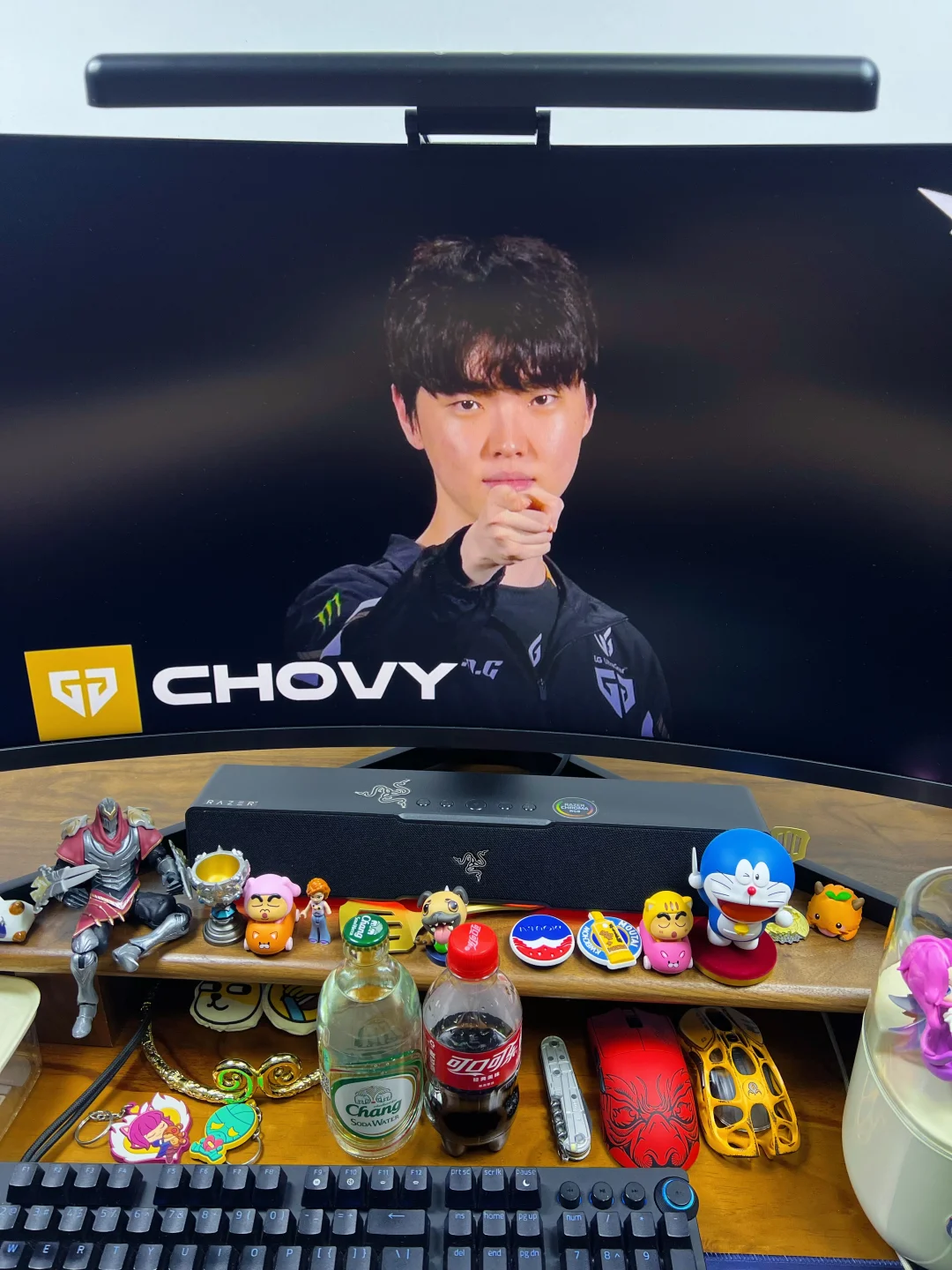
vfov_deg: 67.3
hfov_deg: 53.1
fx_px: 953
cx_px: 476
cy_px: 635
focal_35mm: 26
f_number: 1.5
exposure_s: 1/121
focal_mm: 5.7
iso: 100
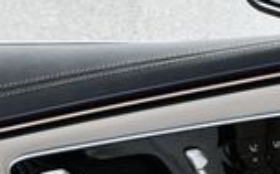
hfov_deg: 13.6
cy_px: 328
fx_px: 1173
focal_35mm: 154
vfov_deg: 8.1
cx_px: 113
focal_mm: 18
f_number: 8
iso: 180
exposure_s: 1/250
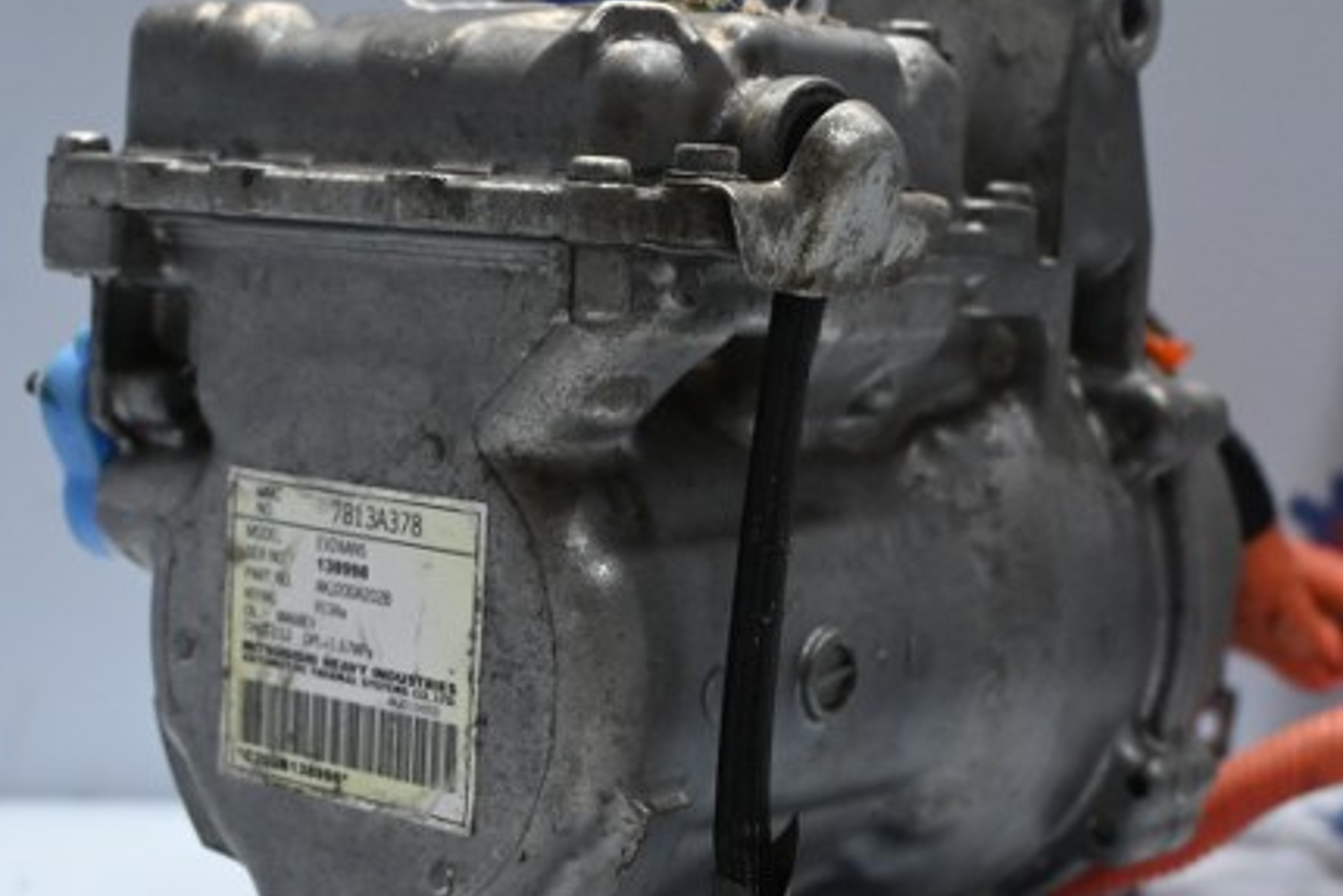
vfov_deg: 19.9
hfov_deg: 29.5
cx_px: 696
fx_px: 2552
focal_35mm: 68
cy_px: 495
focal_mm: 24.5
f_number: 4.2
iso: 1250
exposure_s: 1/125
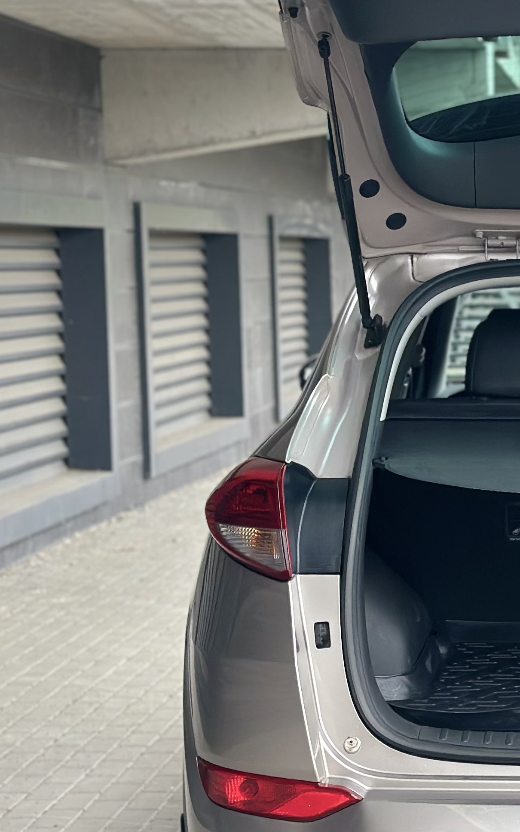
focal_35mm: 106
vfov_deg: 19.6
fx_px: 2403
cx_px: 686
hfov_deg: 12.0
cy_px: 500
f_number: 1.78
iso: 100
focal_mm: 6.86
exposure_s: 1/172
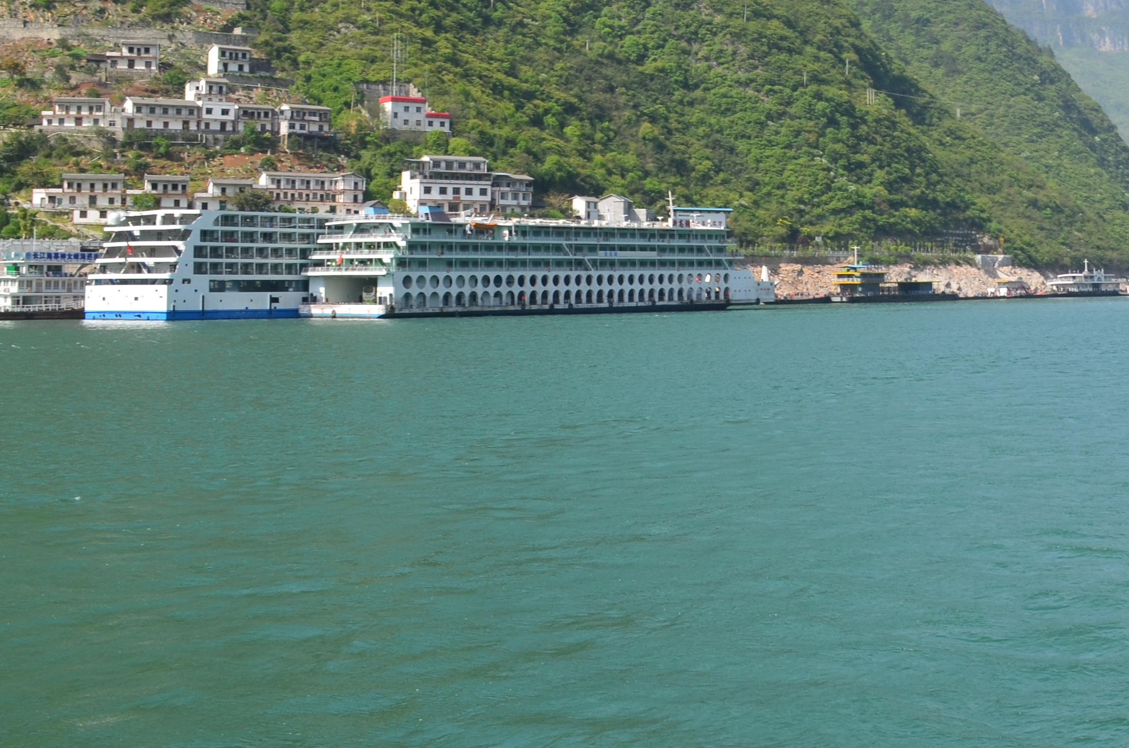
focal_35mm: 58
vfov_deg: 22.8
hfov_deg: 32.9
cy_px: 112
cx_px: 1008
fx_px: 1815
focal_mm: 18
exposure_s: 1/125
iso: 140
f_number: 11
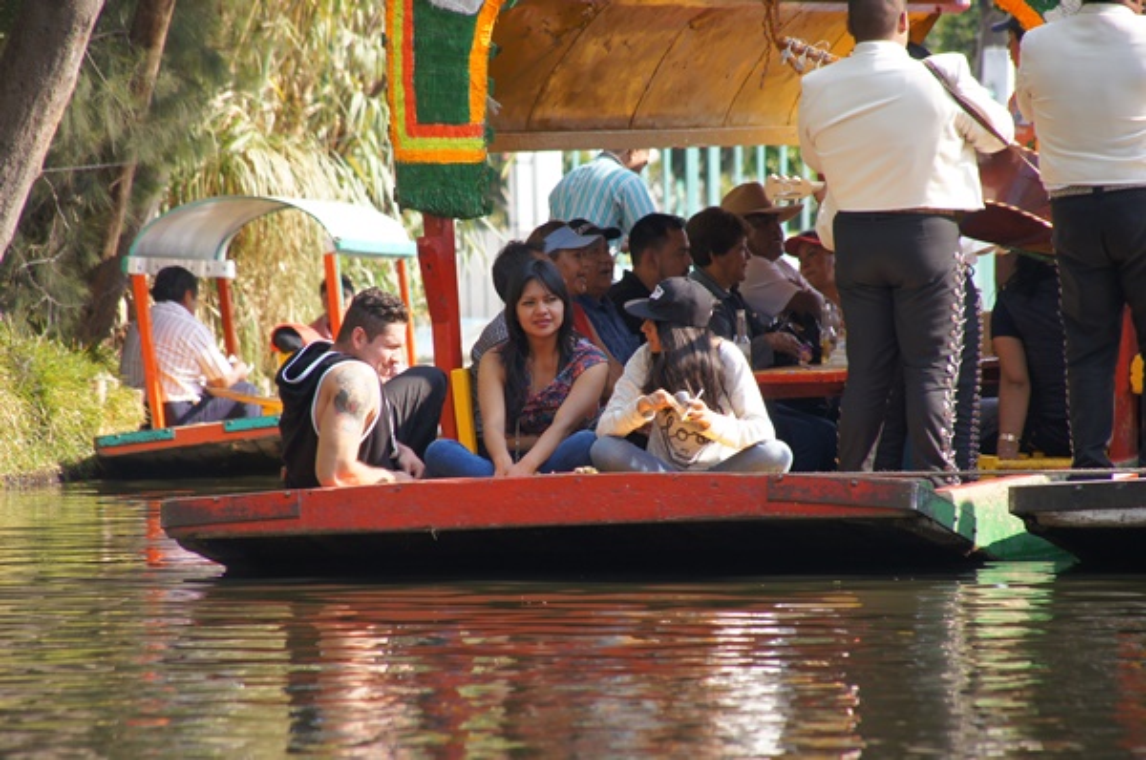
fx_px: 9535
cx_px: 573
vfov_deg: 4.6
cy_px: 380
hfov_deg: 6.9
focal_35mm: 300
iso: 320
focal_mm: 200
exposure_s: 1/320
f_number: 6.3
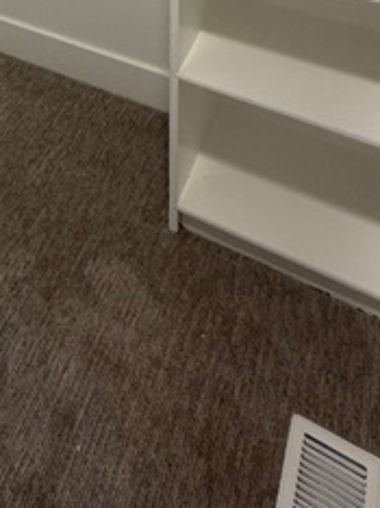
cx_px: -74
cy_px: -219
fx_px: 675
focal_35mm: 46
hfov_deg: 27.7
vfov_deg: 29.1
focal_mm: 2.22
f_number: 2.2
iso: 200
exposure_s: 1/120
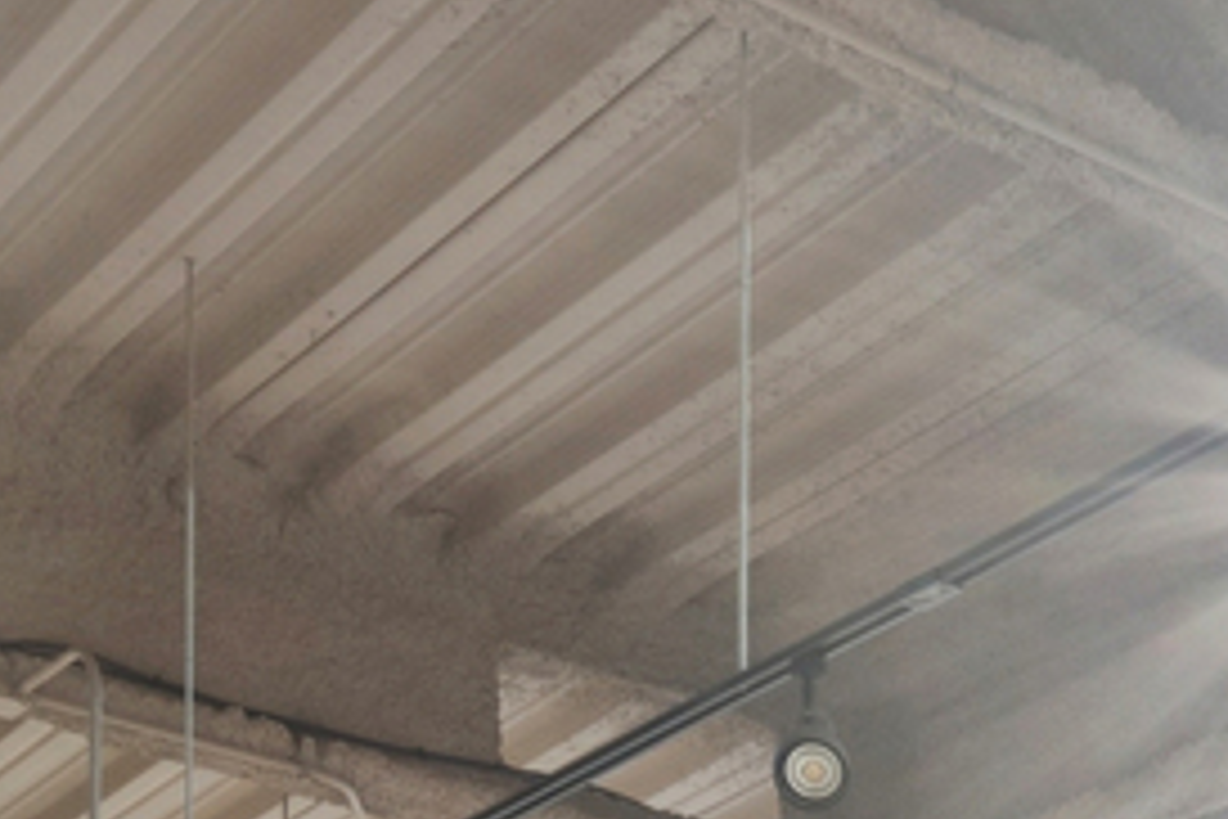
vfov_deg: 10.9
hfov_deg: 19.4
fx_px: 3342
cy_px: 2196
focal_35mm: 98
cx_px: 1543
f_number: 11
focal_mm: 16.5
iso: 400
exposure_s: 1/6
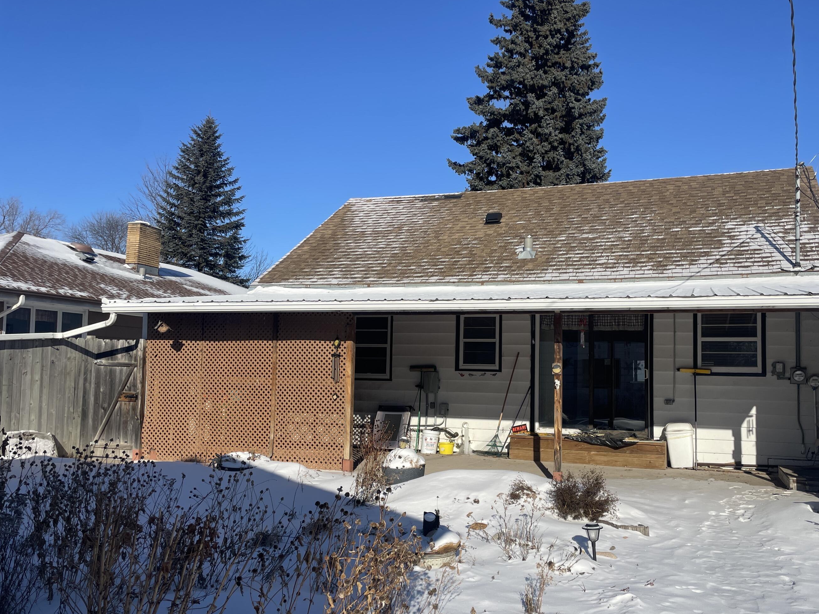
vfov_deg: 46.7
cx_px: 472
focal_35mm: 30
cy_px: 335
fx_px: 710
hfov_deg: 59.7
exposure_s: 1/5814
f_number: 1.6
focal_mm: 4.2
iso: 32
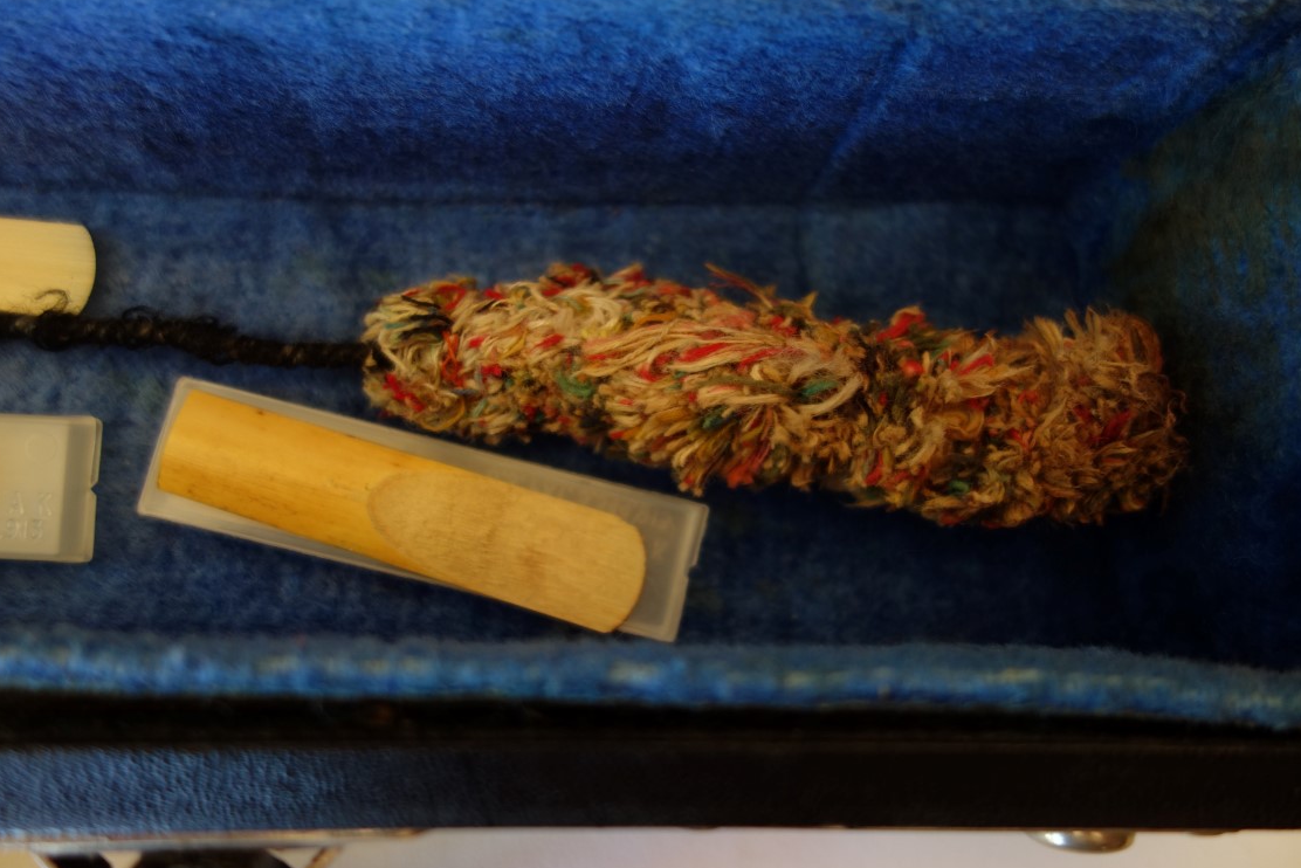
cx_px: 633
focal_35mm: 29
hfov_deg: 63.6
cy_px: 427
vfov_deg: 45.0
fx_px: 1048
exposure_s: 1/50
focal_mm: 10.4
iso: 125
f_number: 1.8
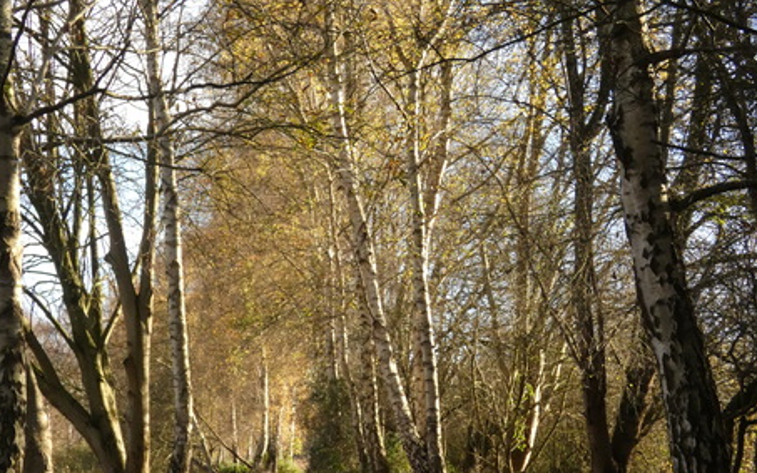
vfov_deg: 17.2
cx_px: 383
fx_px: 1568
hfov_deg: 27.1
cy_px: 253
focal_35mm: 76
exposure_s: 1/640
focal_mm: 9.5
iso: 400
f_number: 3.9
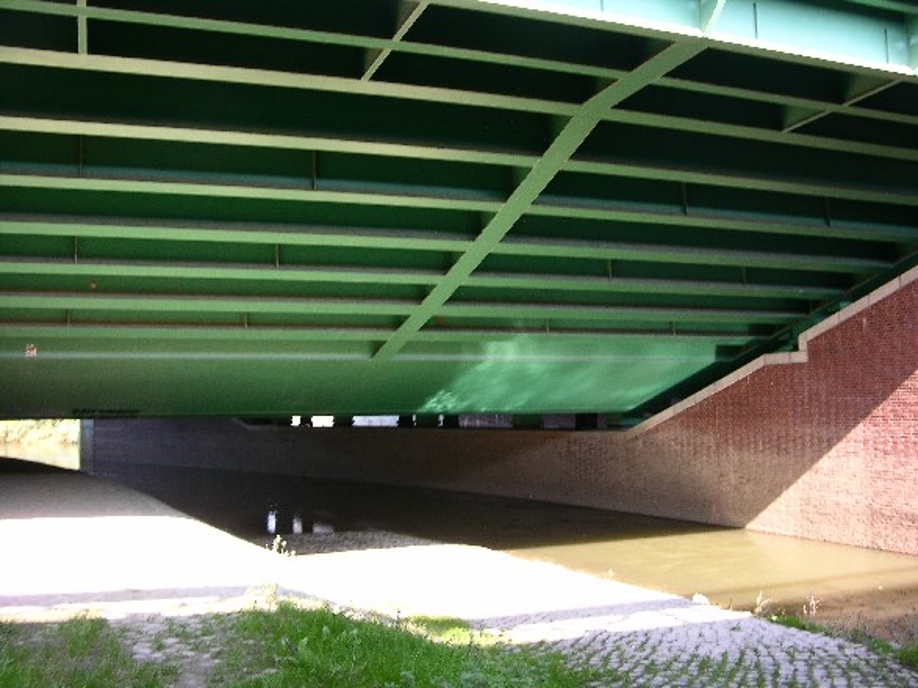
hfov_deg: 52.6
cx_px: 459
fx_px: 928
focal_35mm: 35
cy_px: 344
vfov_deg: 40.7
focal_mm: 8.9
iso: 50
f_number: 4
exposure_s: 1/29.2
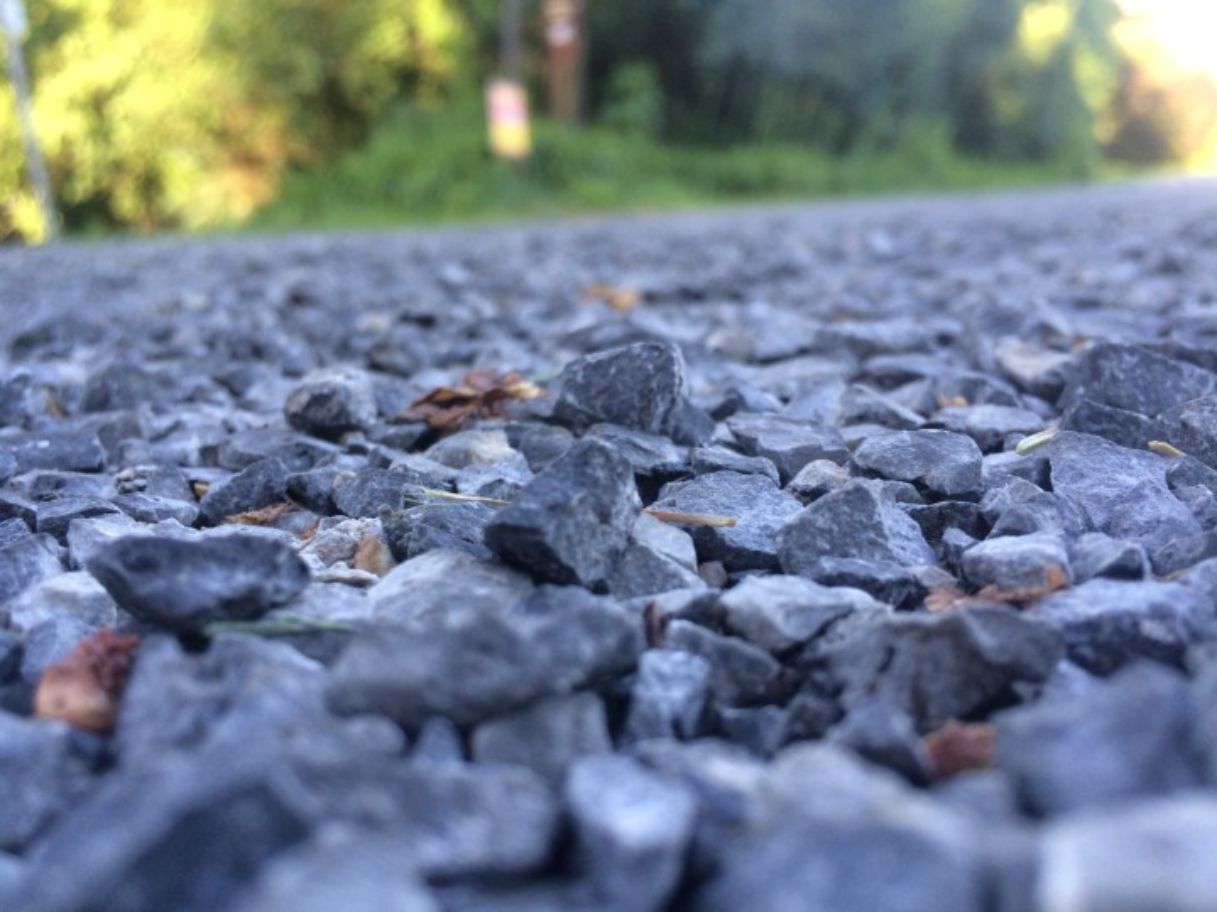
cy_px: 456
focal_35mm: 30
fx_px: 1055
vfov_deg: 46.8
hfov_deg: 60.0
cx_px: 608
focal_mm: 4.12
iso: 64
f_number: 2.2
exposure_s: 1/120
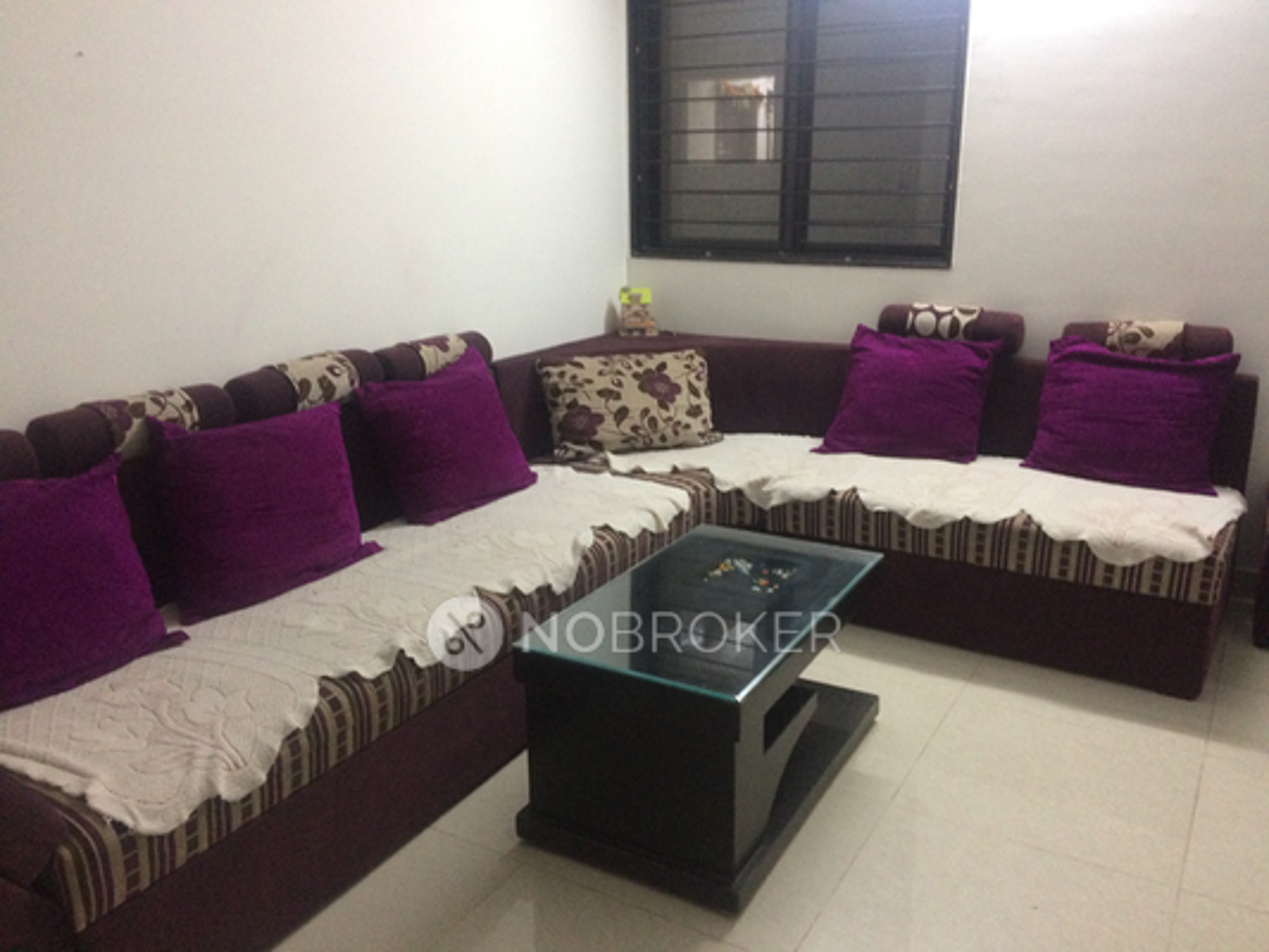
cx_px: 634
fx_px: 1063
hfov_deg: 61.6
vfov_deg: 48.2
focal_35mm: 29
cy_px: 476
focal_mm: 4.15
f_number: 2.2
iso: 320
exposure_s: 1/33
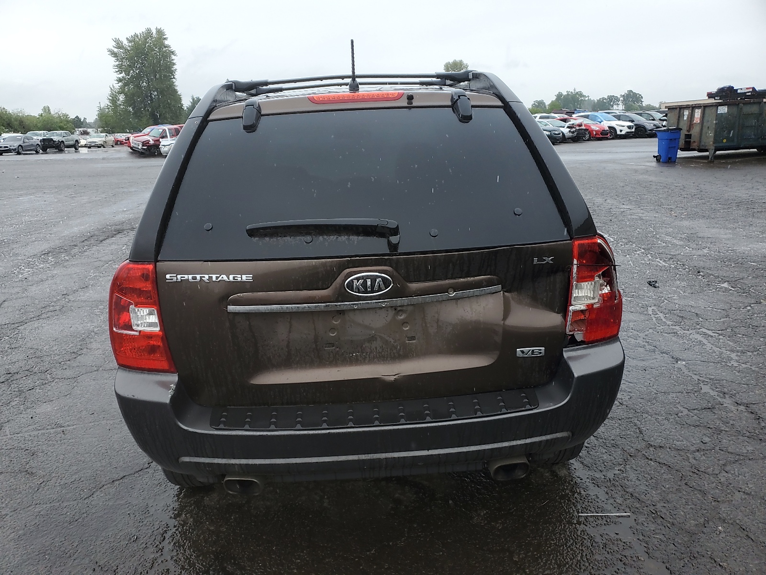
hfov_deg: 67.3
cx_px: 383
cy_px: 288
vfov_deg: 53.1
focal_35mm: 26
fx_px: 575
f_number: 1.5
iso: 50
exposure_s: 1/1000
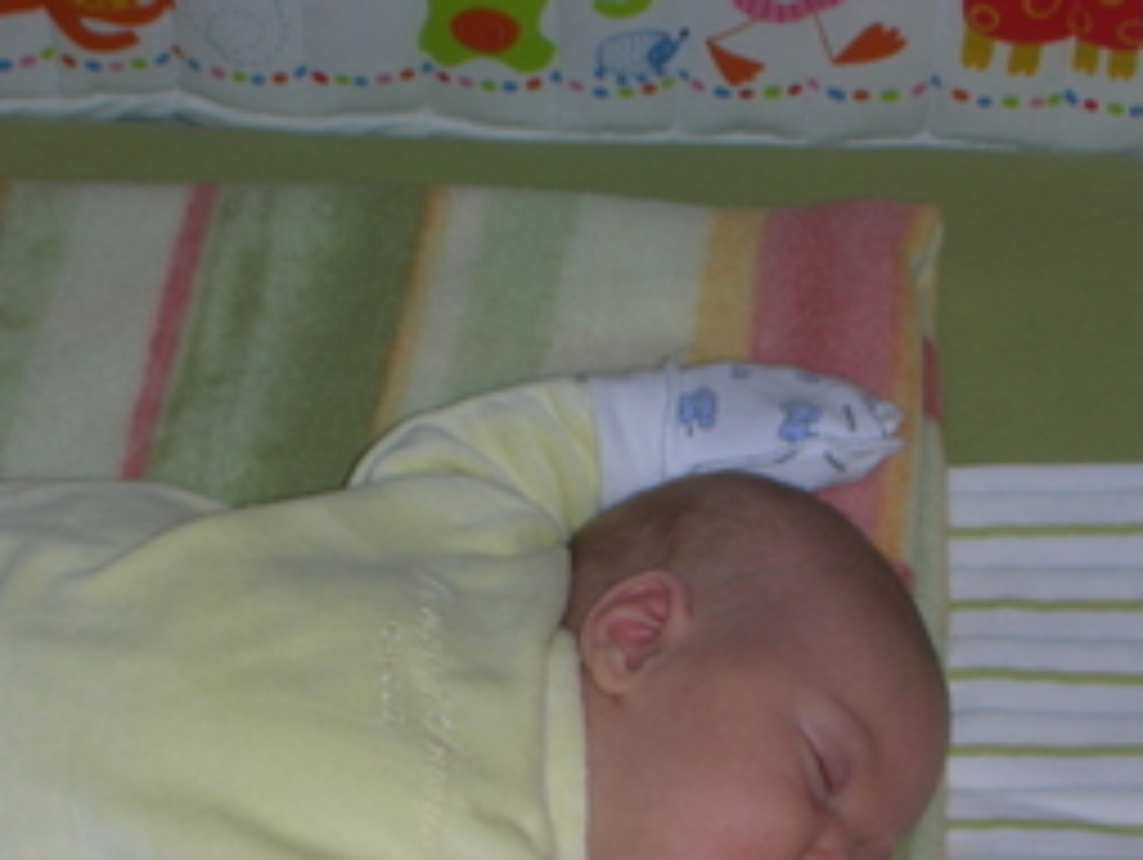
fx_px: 3569
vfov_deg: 13.7
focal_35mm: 108
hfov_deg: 18.2
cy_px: 684
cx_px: 464
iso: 50
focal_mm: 10.1
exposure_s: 1/120
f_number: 4
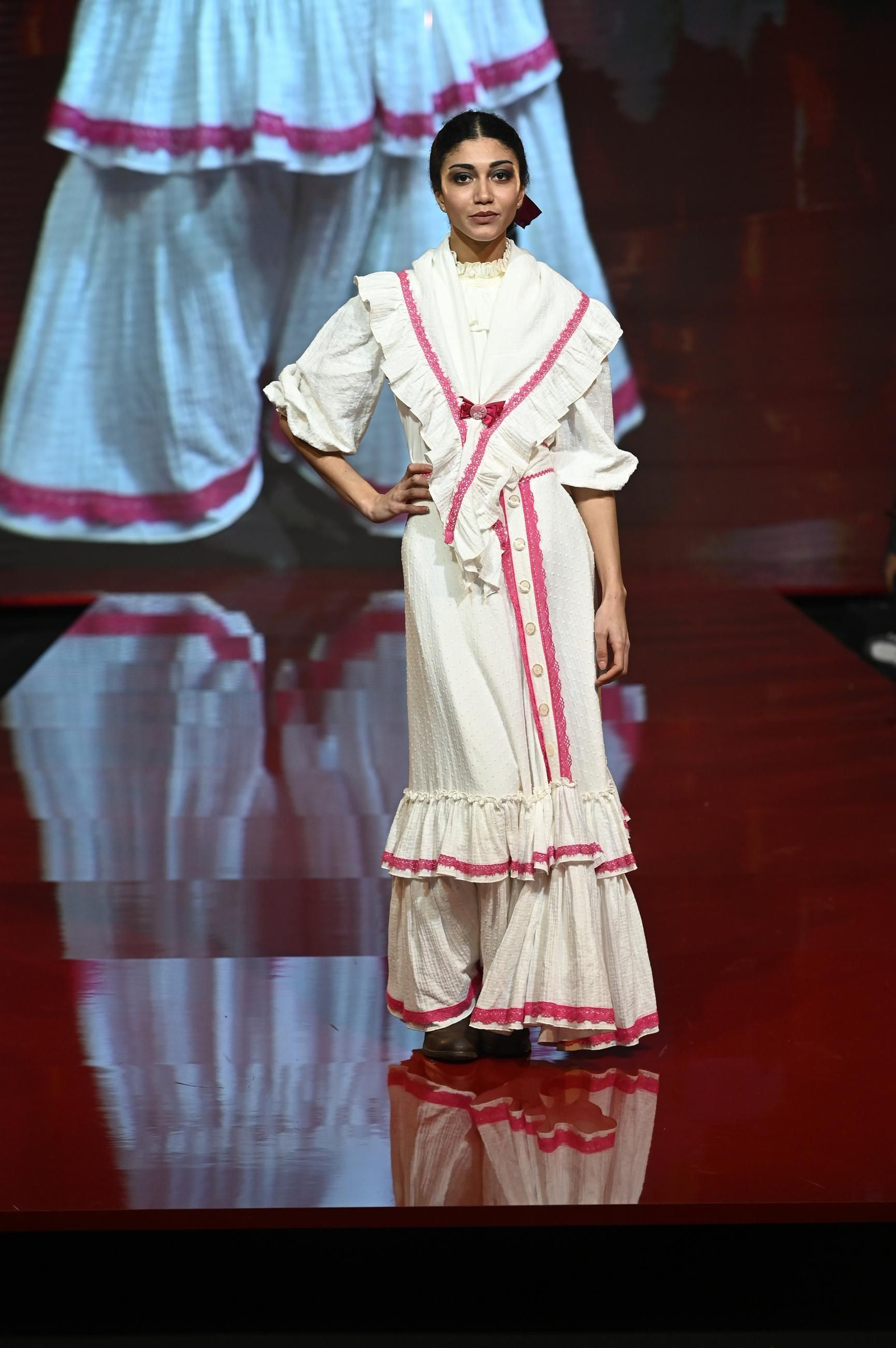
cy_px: 674
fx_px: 3439
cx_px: 448
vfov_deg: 22.2
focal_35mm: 92
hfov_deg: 14.8
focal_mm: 92
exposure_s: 1/400
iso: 1600
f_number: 4.5
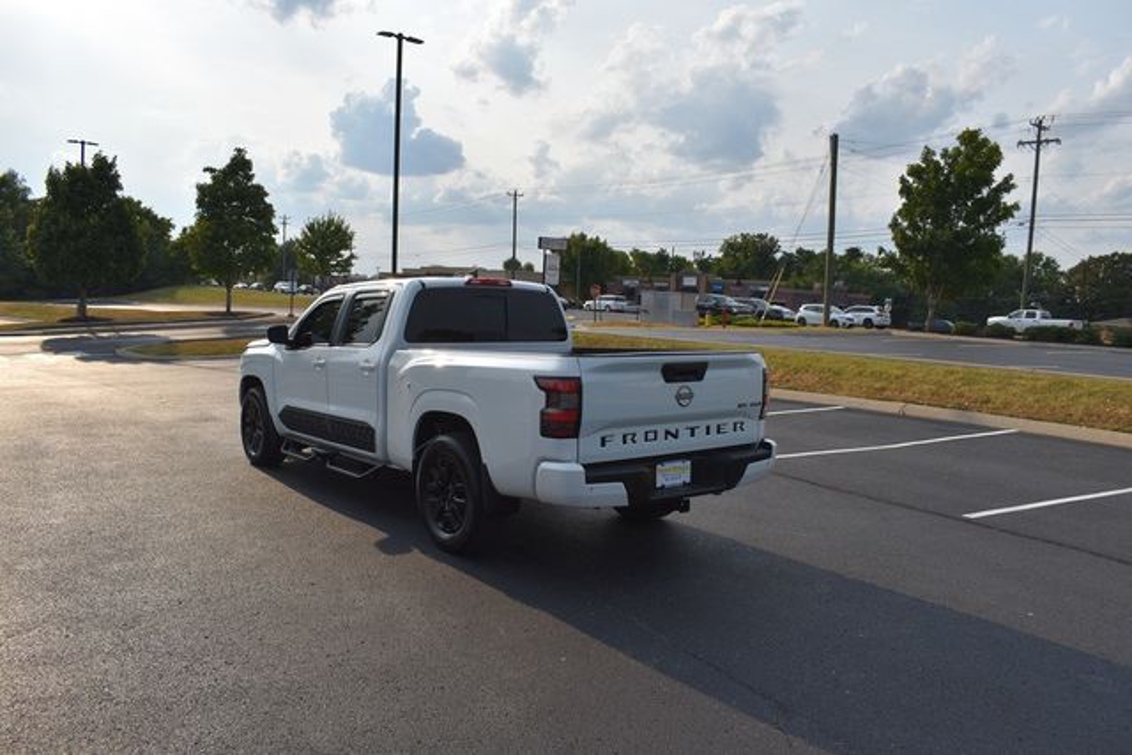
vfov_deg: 48.0
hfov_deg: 67.4
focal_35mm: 27
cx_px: 566
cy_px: 378
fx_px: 849
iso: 100
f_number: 9
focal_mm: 18
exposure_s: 1/320
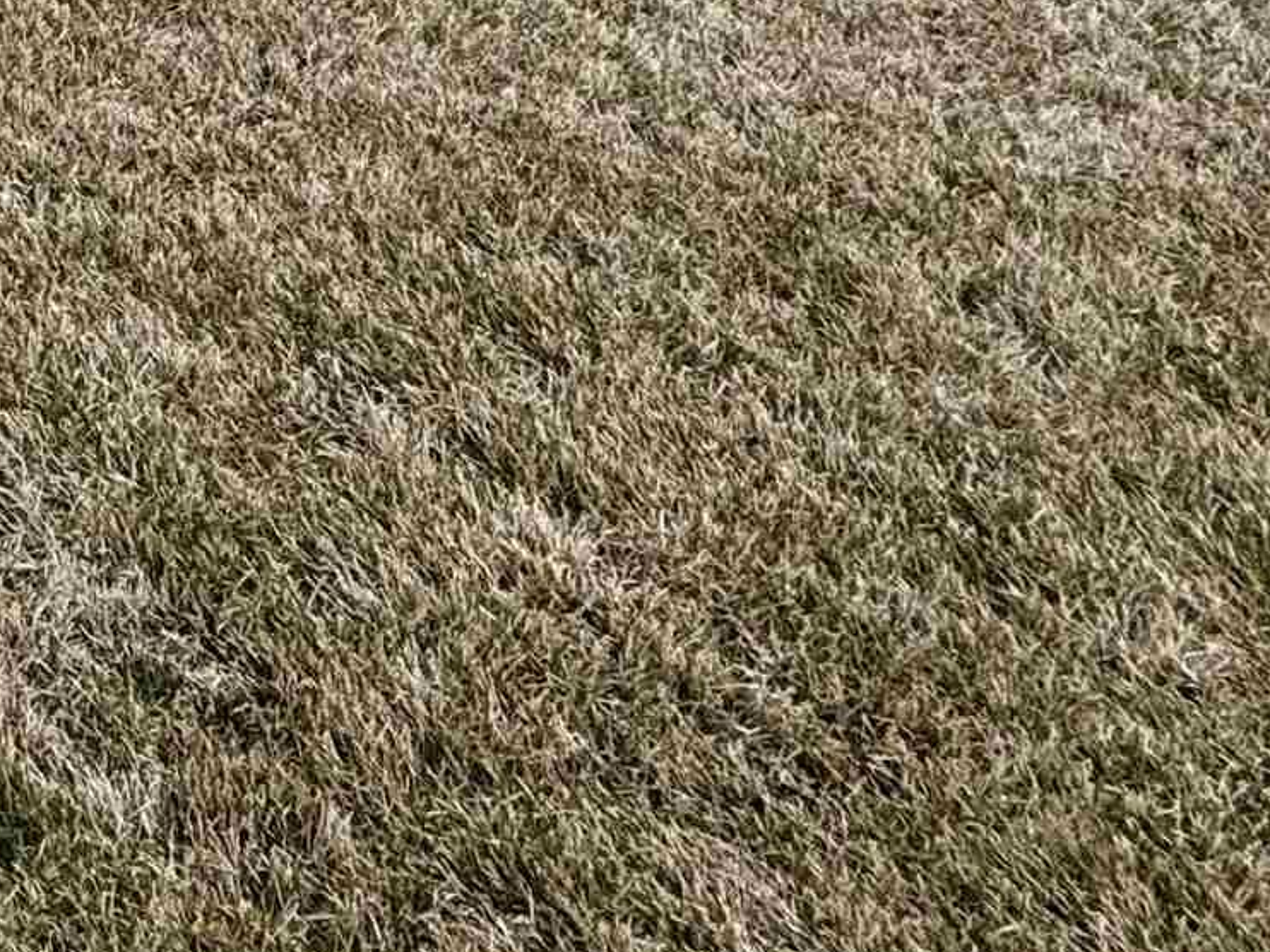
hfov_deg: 23.1
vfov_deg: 19.0
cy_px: -777
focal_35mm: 58
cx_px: -849
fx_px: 2127
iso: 40
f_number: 2.2
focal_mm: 2.22
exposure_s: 1/956
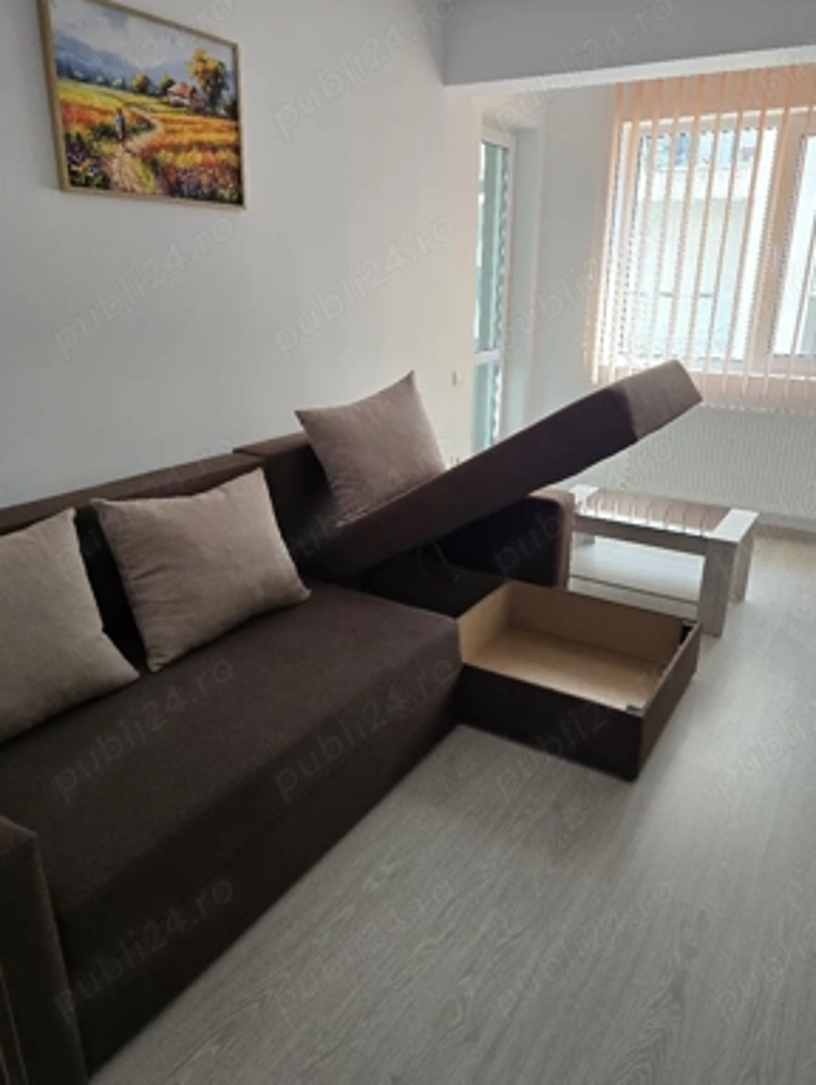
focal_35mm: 24
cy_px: 538
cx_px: 419
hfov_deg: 56.9
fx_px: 753
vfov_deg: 71.5
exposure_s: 1/182
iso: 160
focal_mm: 6.3
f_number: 1.7
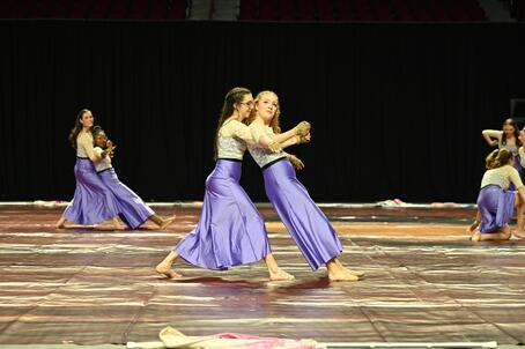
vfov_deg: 17.2
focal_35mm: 79
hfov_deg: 25.7
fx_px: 1151
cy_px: 174
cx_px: 262
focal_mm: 79
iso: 1600
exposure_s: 1/1000
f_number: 2.8
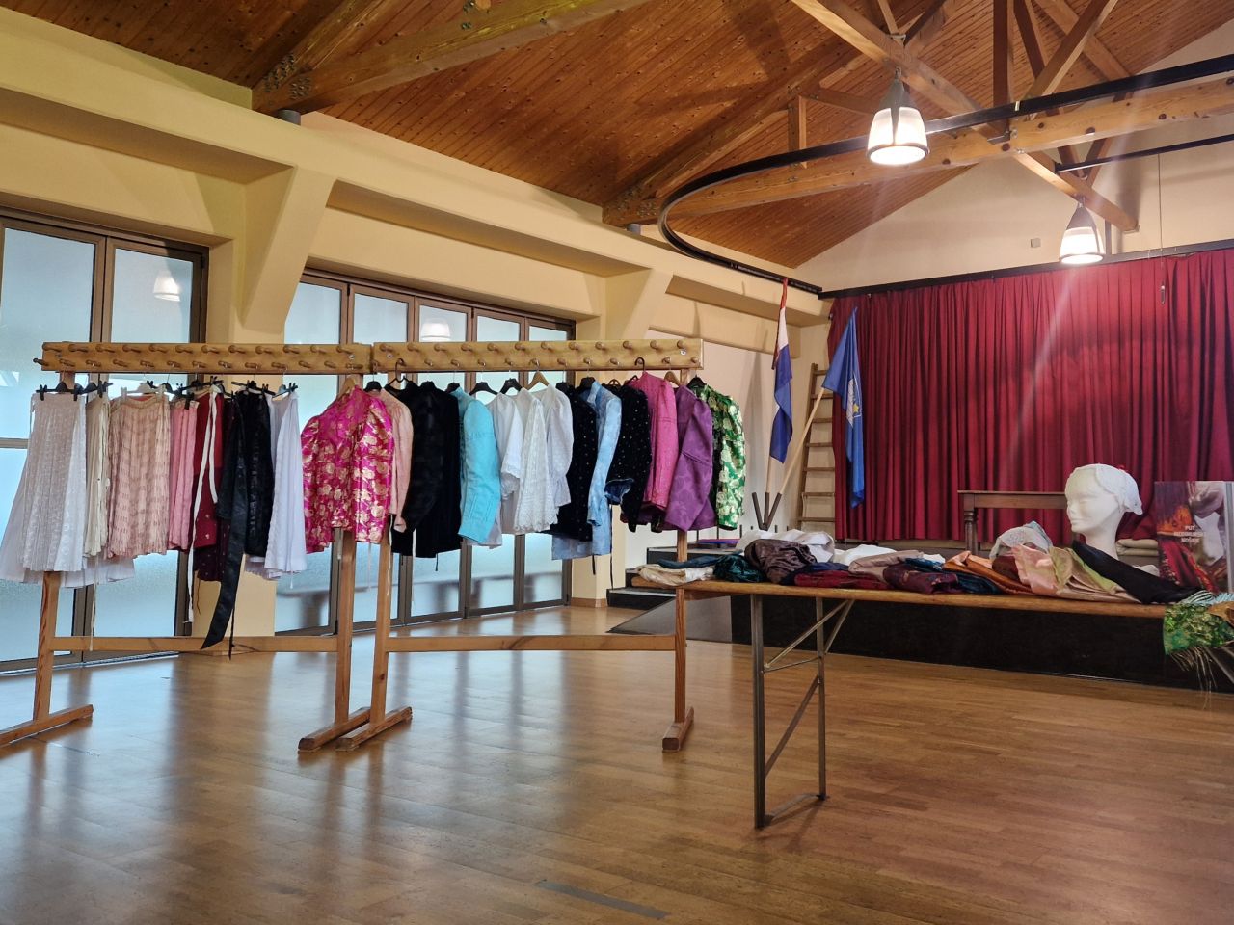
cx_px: 617
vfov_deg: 58.9
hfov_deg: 73.9
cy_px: 462
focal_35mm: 23
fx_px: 820
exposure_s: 1/100
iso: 320
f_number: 1.8
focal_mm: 5.4
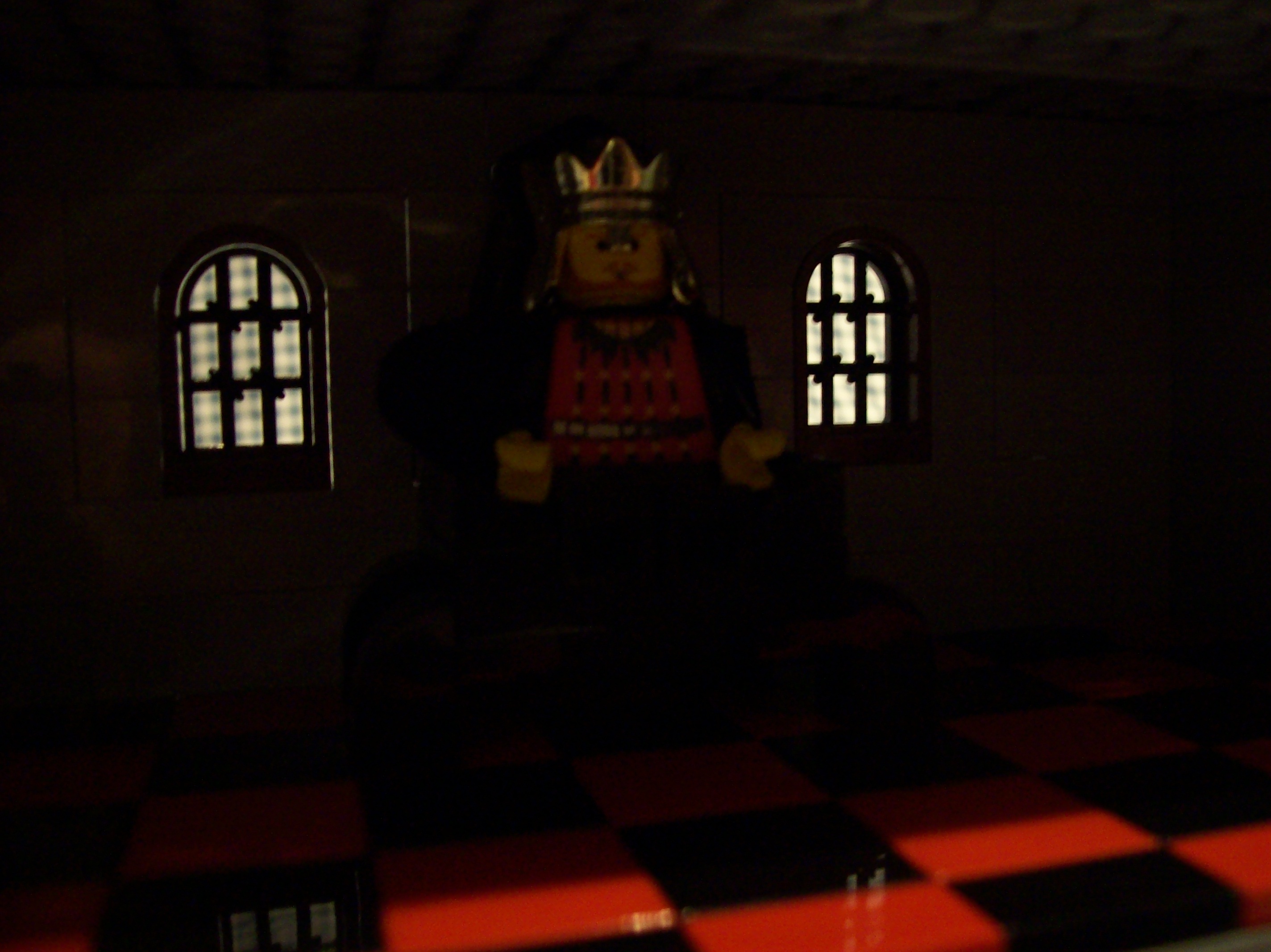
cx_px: 636
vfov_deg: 39.6
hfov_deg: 51.4
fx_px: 1321
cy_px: 476
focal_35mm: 36
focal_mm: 6
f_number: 2.7
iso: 200
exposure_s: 1/8
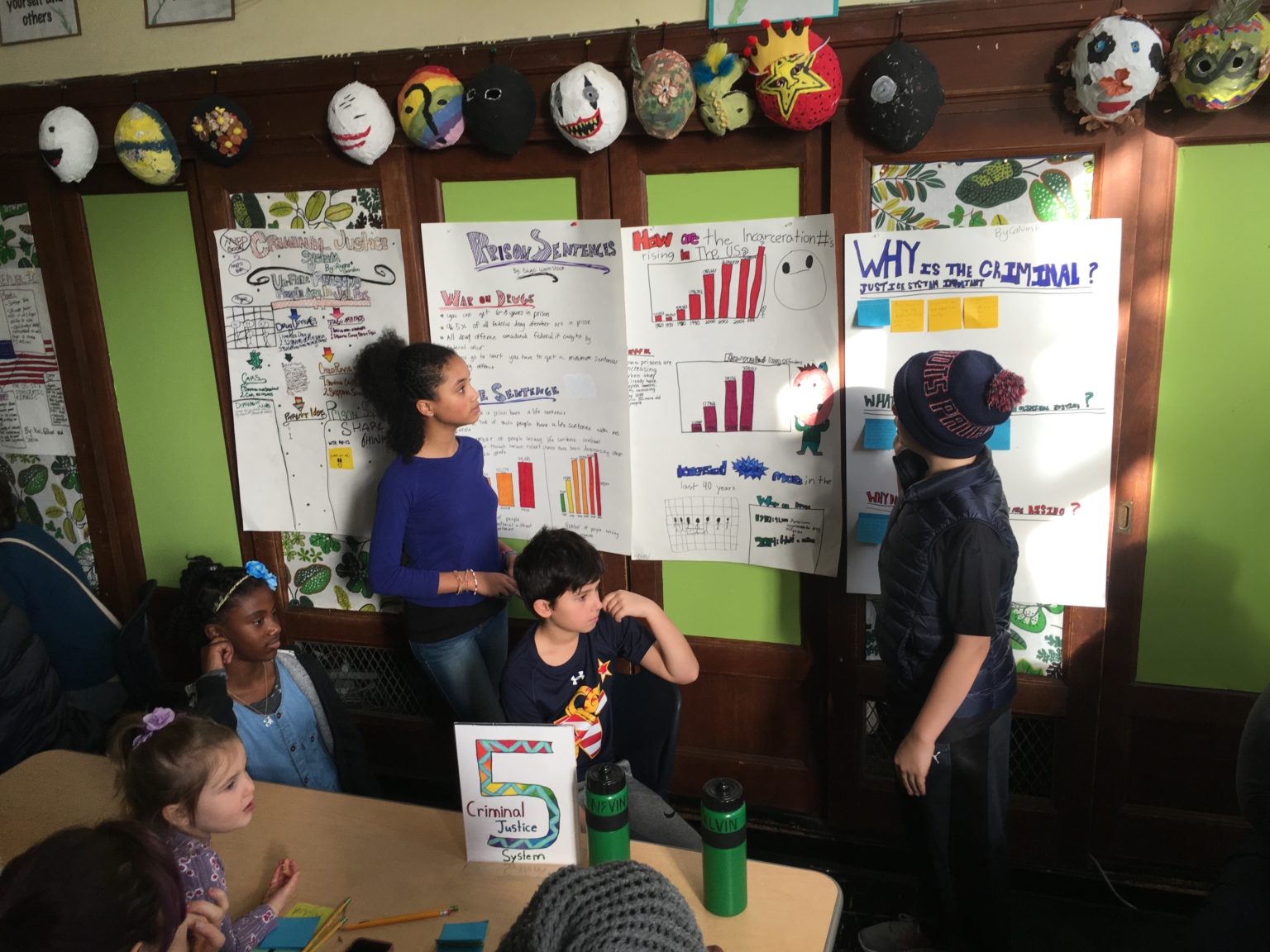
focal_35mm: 29
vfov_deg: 48.2
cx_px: 635
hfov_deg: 61.7
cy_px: 476
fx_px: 1064
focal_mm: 4.15
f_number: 2.2
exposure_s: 1/120
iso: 32
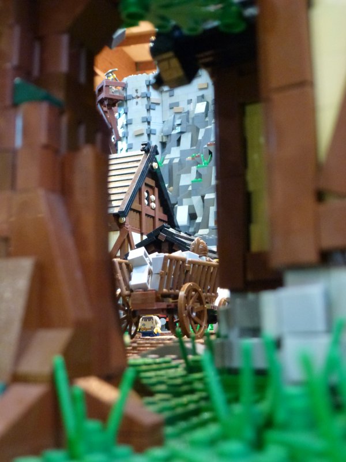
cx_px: 173
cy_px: 231
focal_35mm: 49
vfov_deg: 38.9
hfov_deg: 29.7
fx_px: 653
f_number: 4.1
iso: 400
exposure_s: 1/6
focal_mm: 8.7
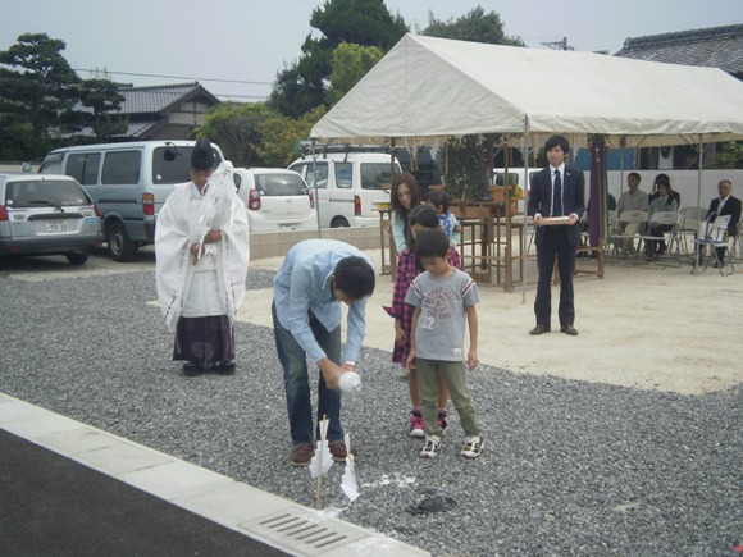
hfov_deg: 43.9
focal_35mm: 43
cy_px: 278
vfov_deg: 33.6
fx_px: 923
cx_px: 372
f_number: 3.4
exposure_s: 1/800
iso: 100
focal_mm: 7.61
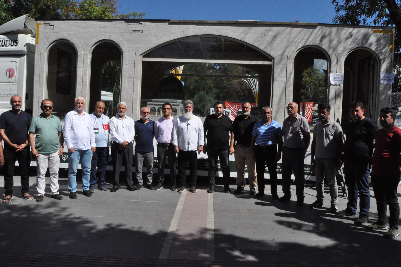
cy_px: 134
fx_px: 301
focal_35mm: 27
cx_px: 200
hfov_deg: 67.4
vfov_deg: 47.9
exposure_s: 1/1250
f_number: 18
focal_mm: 18
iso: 3200
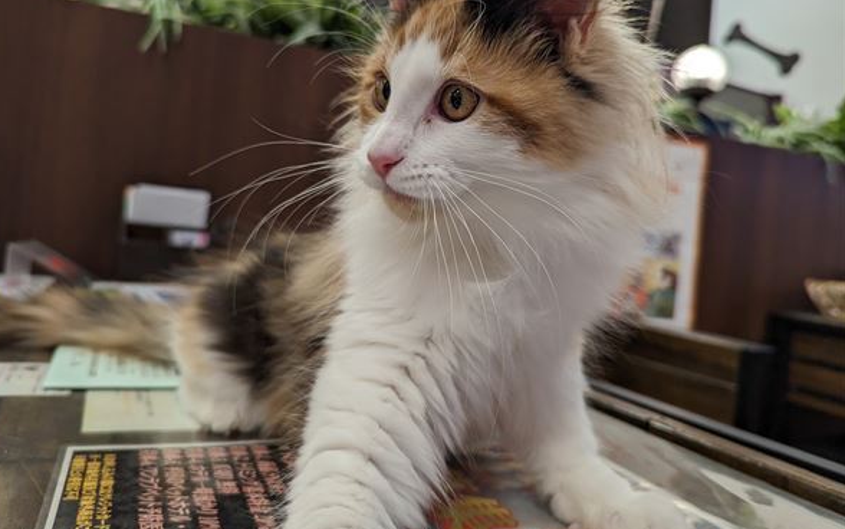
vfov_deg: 47.4
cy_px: 220
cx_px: 415
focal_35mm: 26
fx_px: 599
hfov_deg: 70.4
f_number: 1.85
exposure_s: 1/120
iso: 75
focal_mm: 6.81
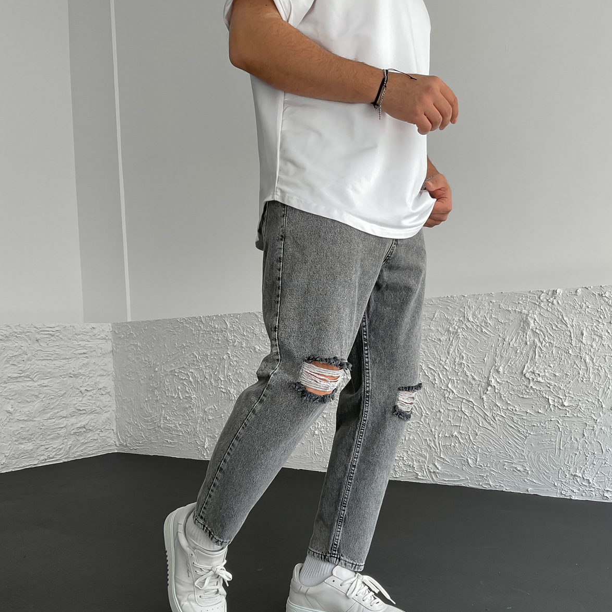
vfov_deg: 46.8
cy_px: 380
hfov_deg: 47.2
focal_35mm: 35
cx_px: 309
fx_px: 700
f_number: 1.8
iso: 16
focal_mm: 3
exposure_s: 1/150
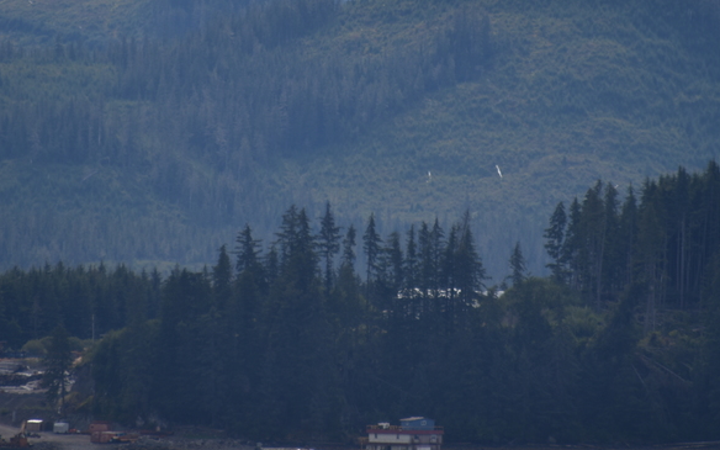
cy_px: 110
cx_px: 343
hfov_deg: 3.1
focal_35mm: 670
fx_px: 13147
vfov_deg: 2.0
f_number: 5.6
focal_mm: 300
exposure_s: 1/640
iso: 100
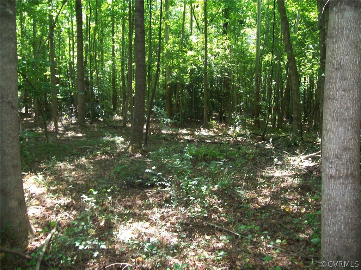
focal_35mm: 34
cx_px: 180
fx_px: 355
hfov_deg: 54.0
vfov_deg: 41.8
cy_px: 135
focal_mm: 6.1
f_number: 2.7
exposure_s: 1/60
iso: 160
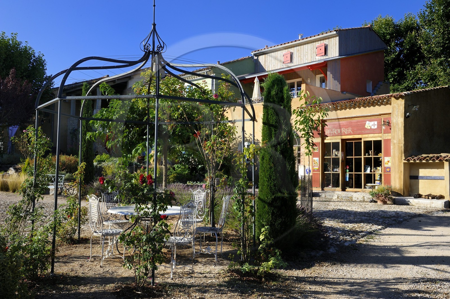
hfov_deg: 53.2
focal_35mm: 36
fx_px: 450
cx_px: 225
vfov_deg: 36.8
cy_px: 150
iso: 400
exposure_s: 1/200
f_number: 16
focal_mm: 36
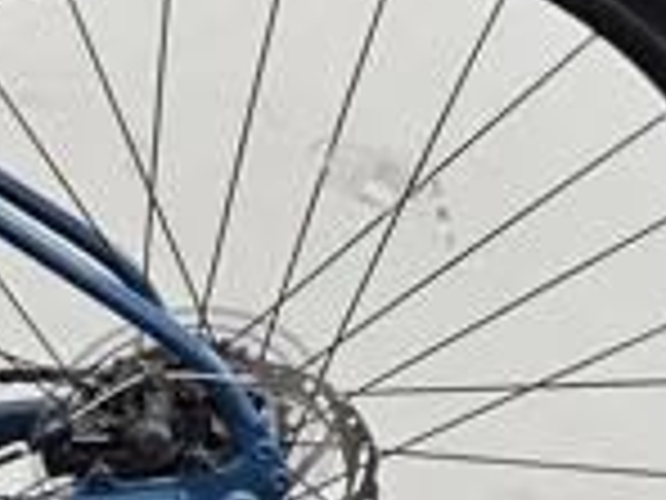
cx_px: -792
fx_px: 2386
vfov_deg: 11.9
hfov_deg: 13.1
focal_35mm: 124
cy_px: 342
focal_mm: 5.4
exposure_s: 1/100
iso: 320
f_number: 1.8
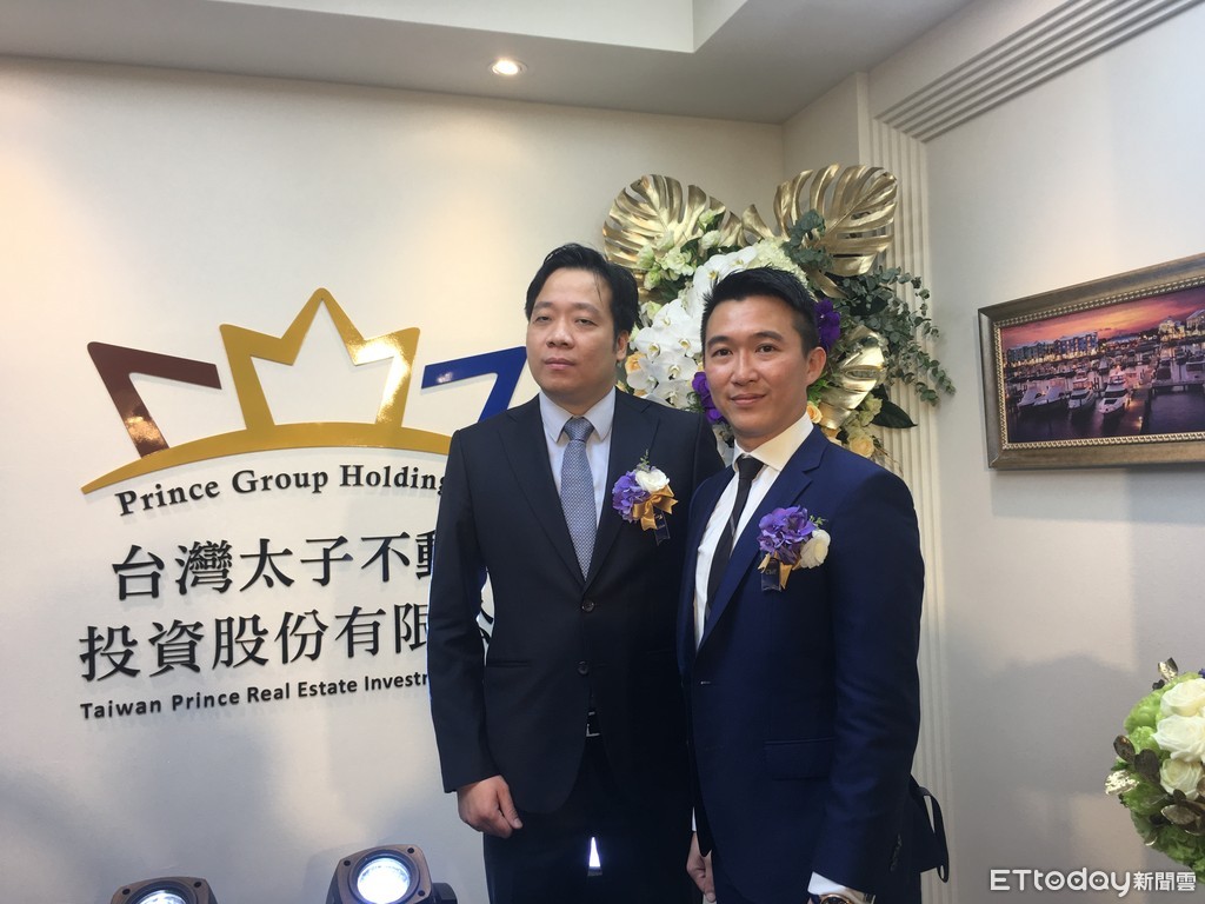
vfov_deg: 48.2
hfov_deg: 61.7
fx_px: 1010
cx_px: 602
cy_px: 452
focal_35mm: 29
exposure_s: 1/60
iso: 32
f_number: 2.2
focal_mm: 4.15
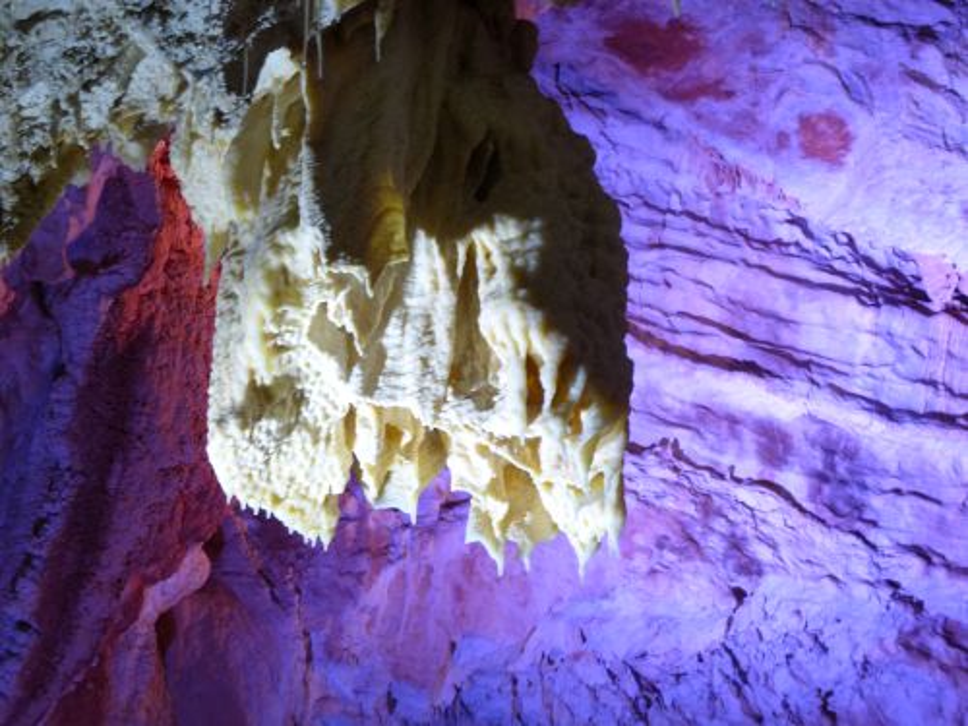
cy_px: 363
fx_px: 2181
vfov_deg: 18.9
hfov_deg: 25.0
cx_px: 484
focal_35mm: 78
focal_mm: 14
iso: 200
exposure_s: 1/8
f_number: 4
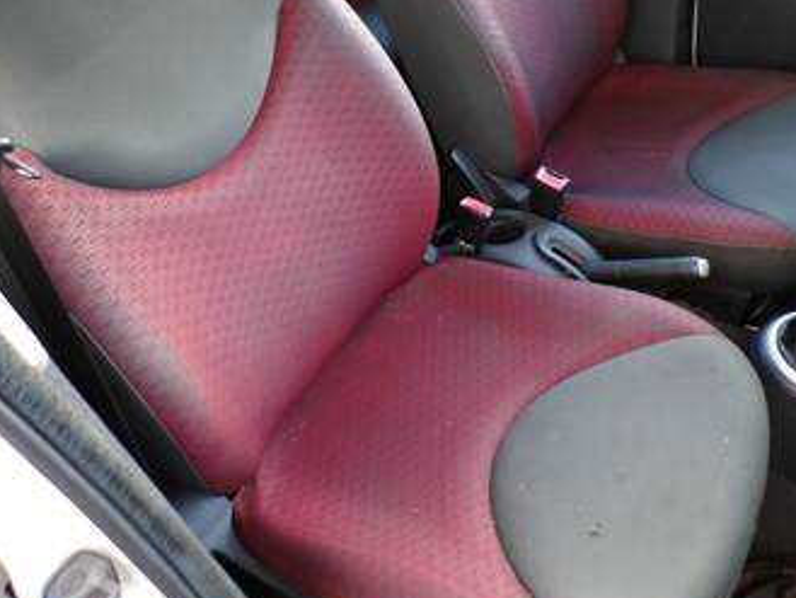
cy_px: 257
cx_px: 457
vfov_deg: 40.6
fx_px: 805
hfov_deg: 52.4
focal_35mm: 35
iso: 200
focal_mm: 4.3
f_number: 3
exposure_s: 1/25
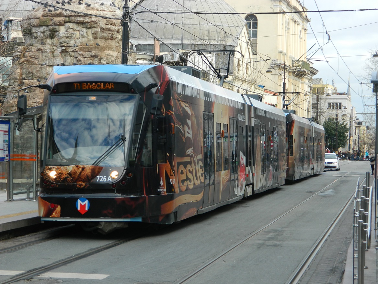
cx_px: 189
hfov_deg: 19.1
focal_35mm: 103
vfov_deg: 14.4
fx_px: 1125
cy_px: 142
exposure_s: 1/100
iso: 80
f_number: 4.5
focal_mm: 18.6
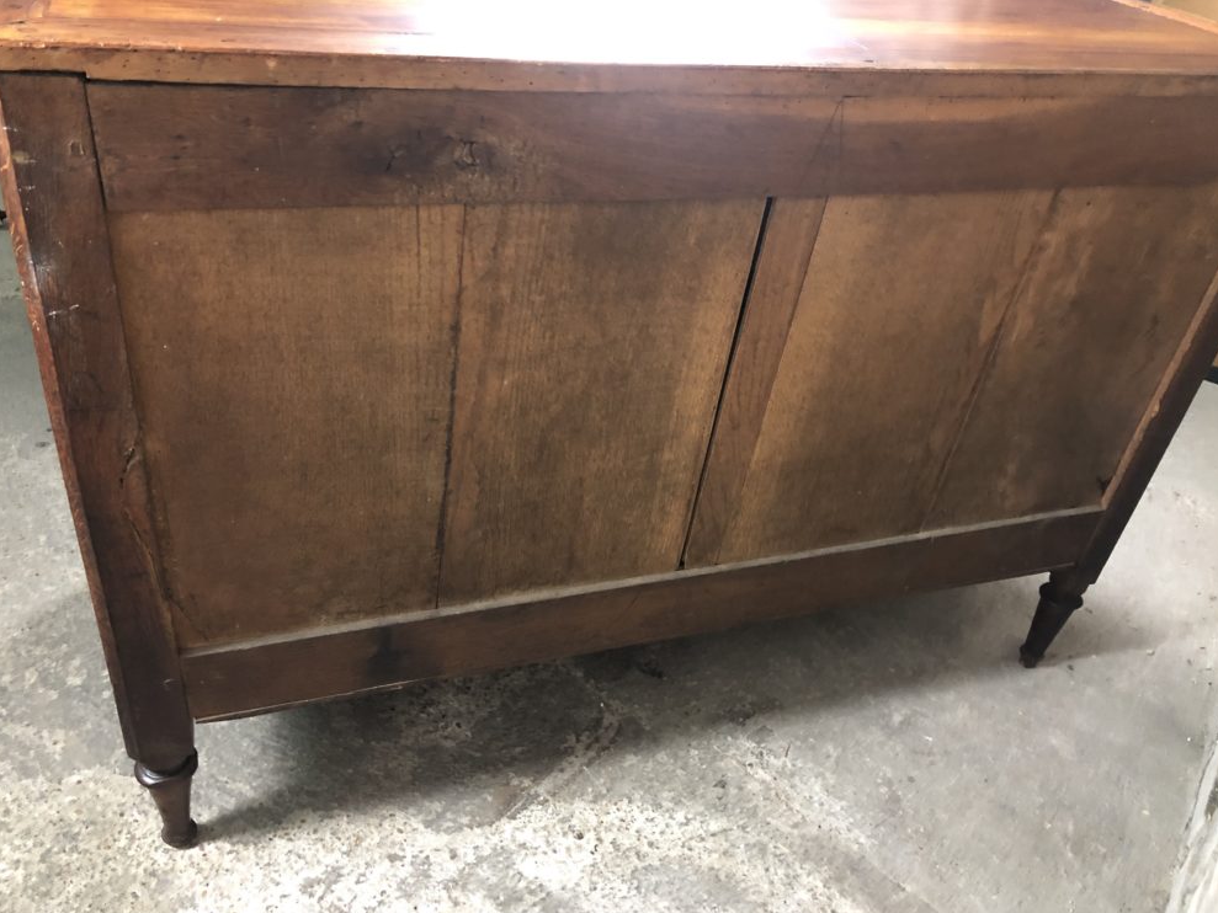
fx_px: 1021
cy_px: 470
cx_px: 603
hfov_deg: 61.7
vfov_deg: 48.2
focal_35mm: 29
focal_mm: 4
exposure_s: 1/6
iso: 100
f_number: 1.8
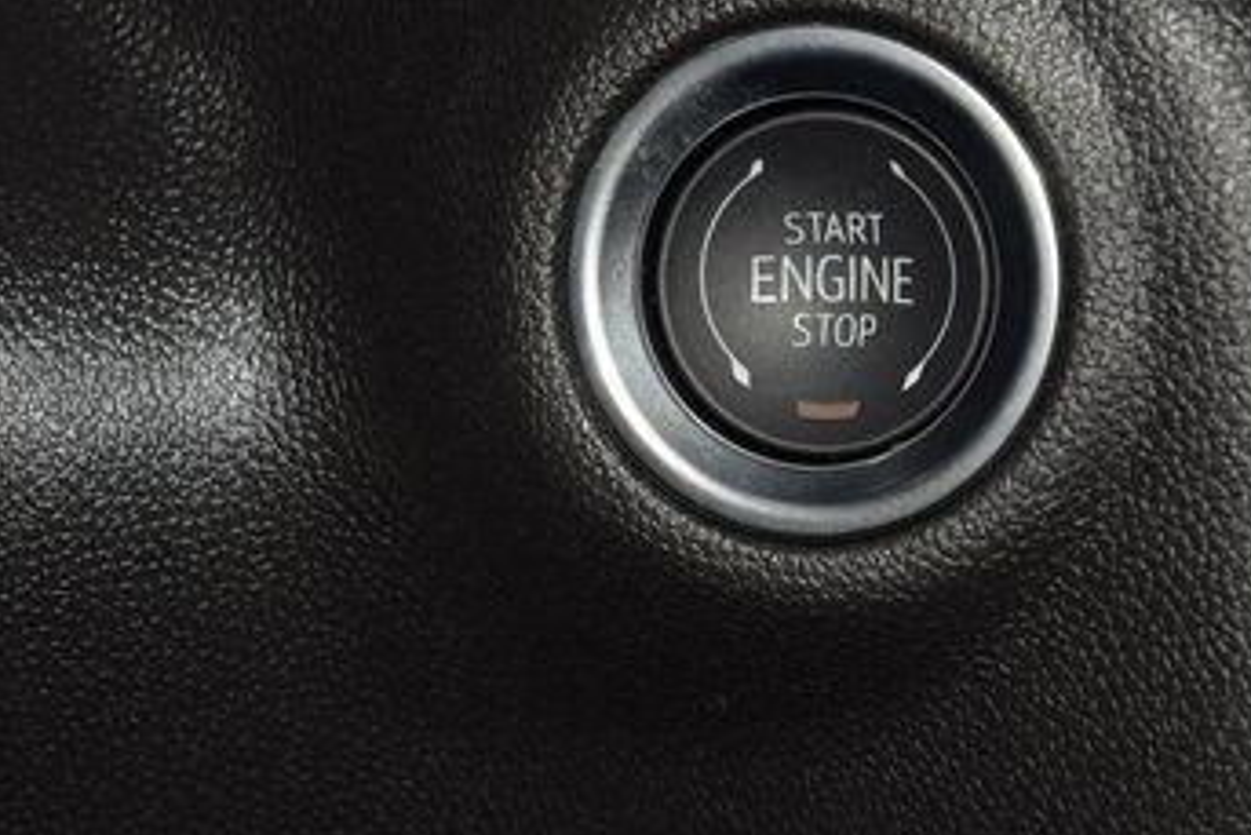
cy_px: 275
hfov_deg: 10.5
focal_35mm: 196
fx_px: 6814
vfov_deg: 7.0
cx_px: 781
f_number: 8
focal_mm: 70
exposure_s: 1/125
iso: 100
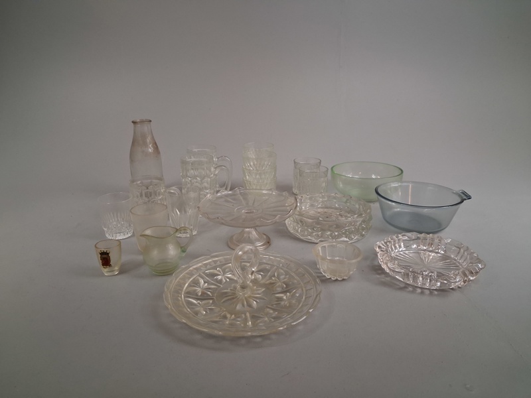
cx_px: 266
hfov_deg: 65.3
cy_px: 199
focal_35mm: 27
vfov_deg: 51.4
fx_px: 414
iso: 320
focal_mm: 4
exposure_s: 1/100
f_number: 1.8
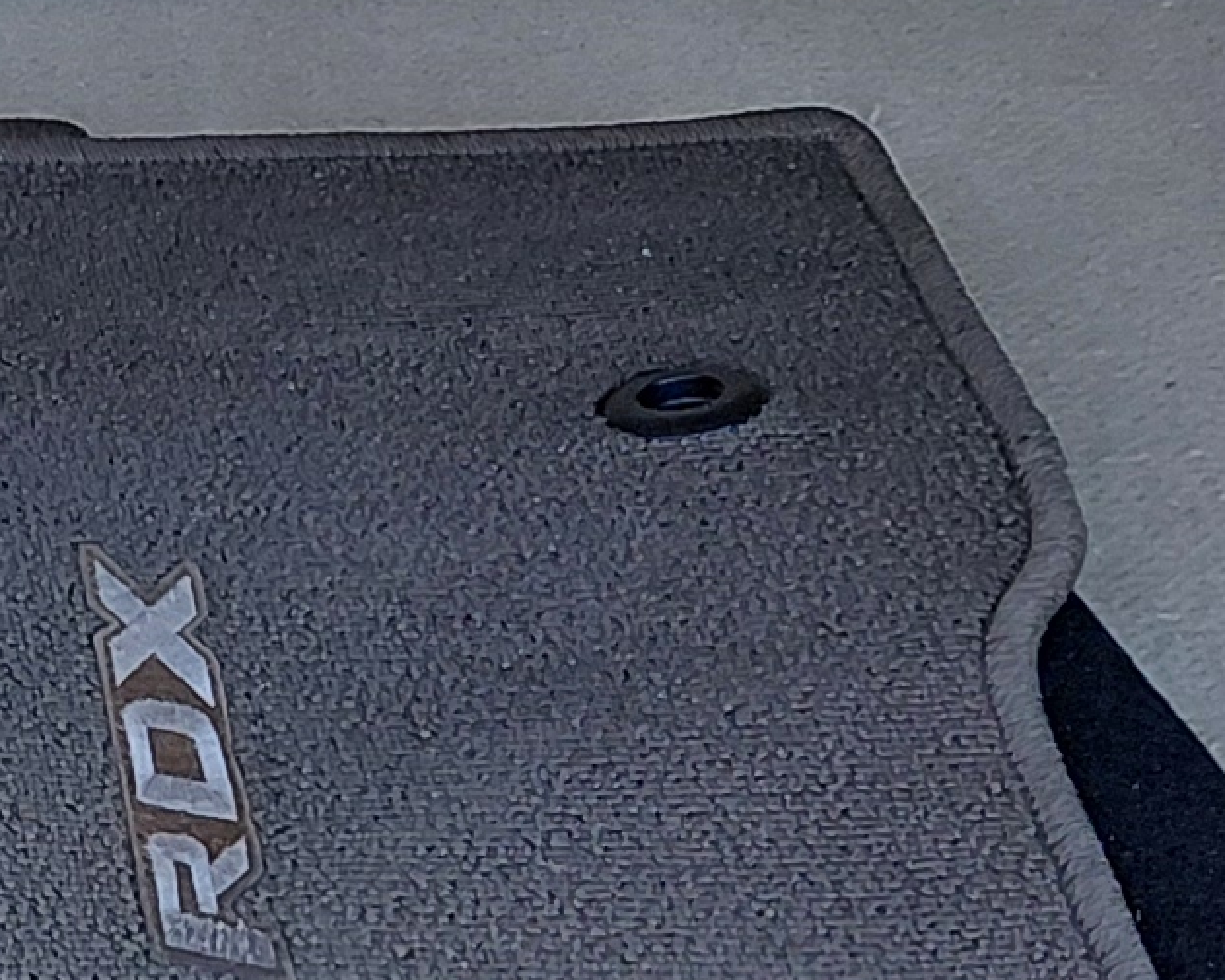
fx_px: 5728
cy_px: -406
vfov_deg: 9.5
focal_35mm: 158
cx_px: -865
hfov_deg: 11.5
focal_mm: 4.69
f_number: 1.8
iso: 50
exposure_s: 1/142
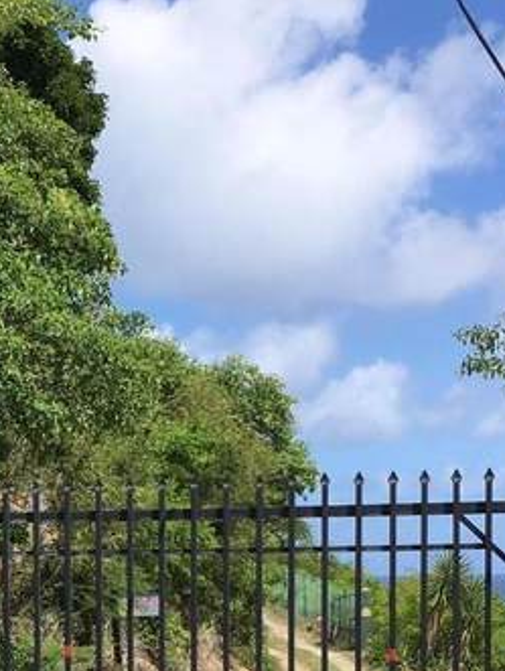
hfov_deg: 17.2
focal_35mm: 84
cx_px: -4
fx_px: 1631
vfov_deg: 22.5
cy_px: 647
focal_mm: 4.15
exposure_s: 1/1508
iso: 25
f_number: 2.2
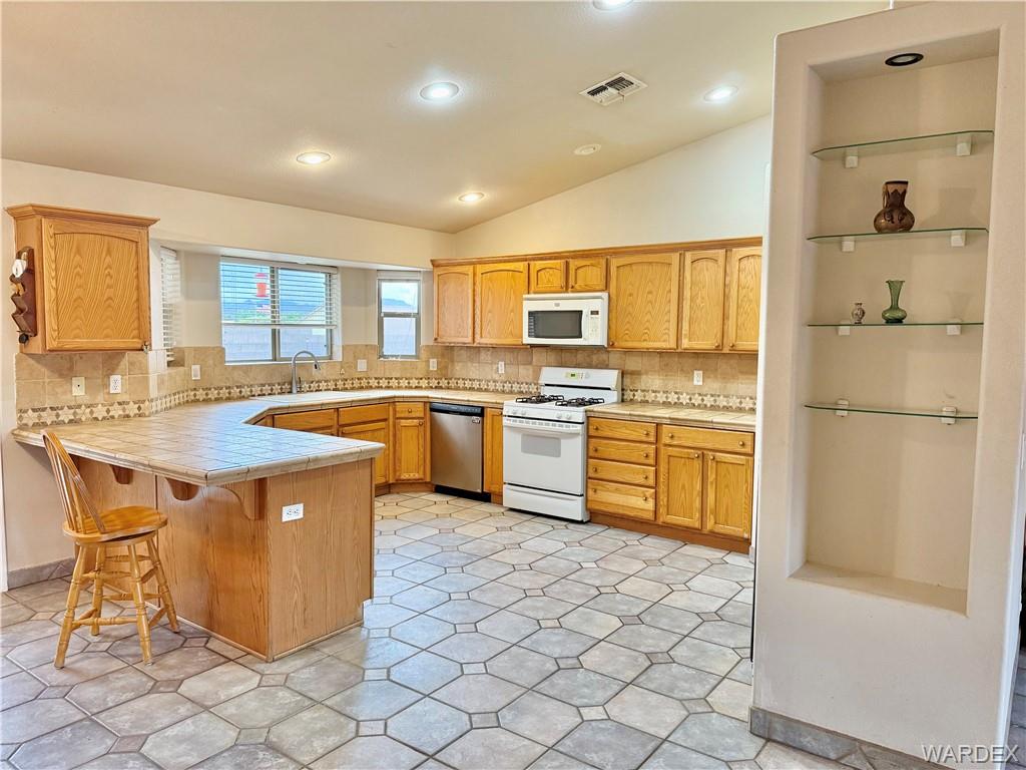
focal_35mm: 24
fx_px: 711
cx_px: 513
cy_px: 385
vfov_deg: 56.8
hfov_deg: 71.6
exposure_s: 1/60
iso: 200
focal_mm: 6.76
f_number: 1.78
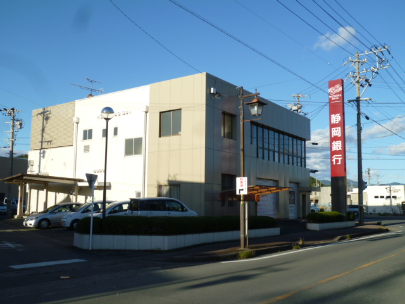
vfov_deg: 41.8
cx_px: 202
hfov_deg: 54.0
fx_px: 398
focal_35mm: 34
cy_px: 152
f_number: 4.5
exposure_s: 1/500
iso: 80
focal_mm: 6.1
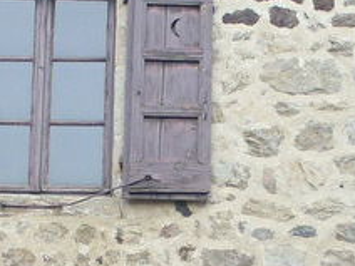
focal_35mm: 179
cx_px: 265
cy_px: 283
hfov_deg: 11.0
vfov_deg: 8.2
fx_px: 1836
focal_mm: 6.1
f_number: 2.8
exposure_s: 1/125
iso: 80
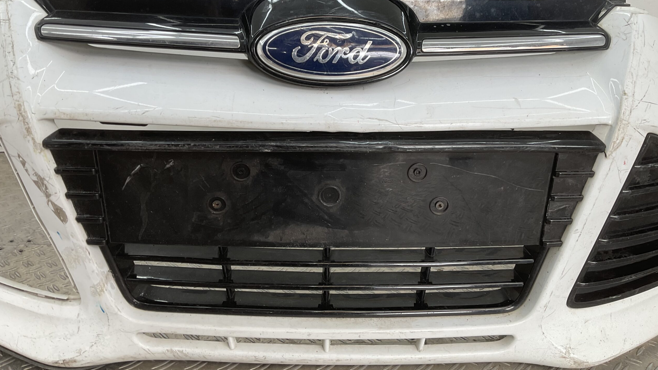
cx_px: 327
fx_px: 558
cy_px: 159
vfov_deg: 36.6
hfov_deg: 61.0
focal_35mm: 32
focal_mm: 3
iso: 16
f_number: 1.8
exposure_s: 1/137
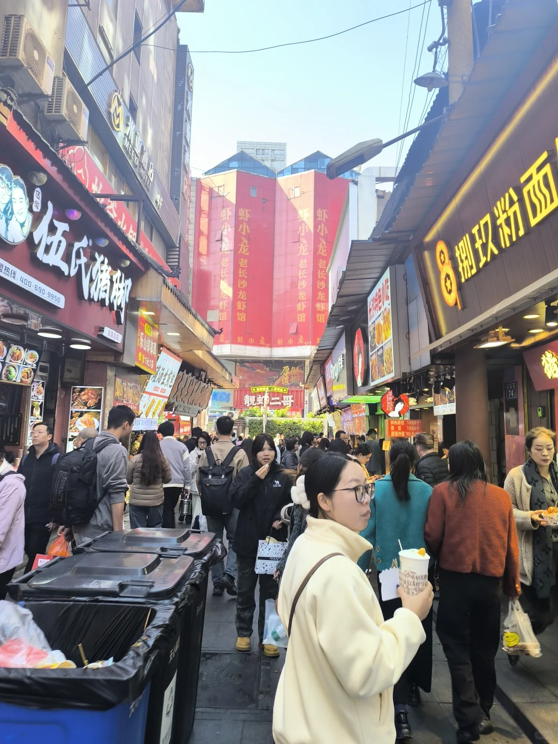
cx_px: 279
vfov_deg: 73.9
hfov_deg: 58.9
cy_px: 372
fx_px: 494
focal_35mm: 23
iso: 64
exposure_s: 1/100
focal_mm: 6.14
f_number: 1.65
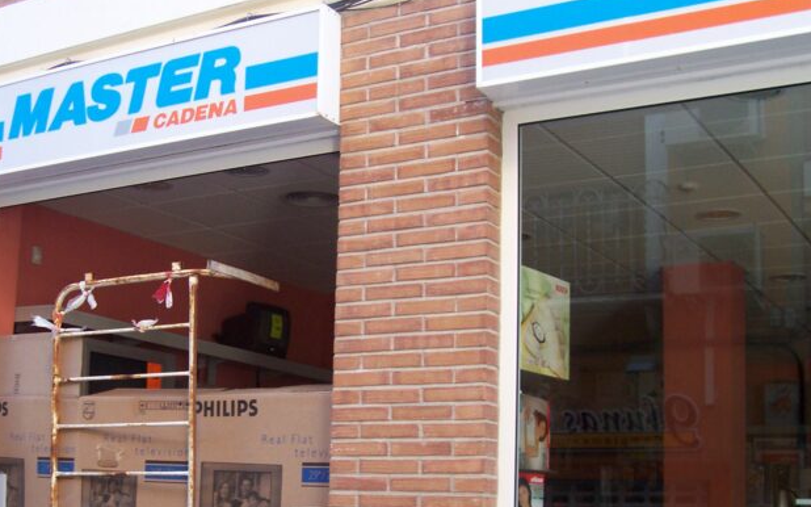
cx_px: 266
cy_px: 353
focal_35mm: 56
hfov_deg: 35.9
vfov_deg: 23.0
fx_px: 1238
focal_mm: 5.6
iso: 80
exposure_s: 1/76.3
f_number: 2.7
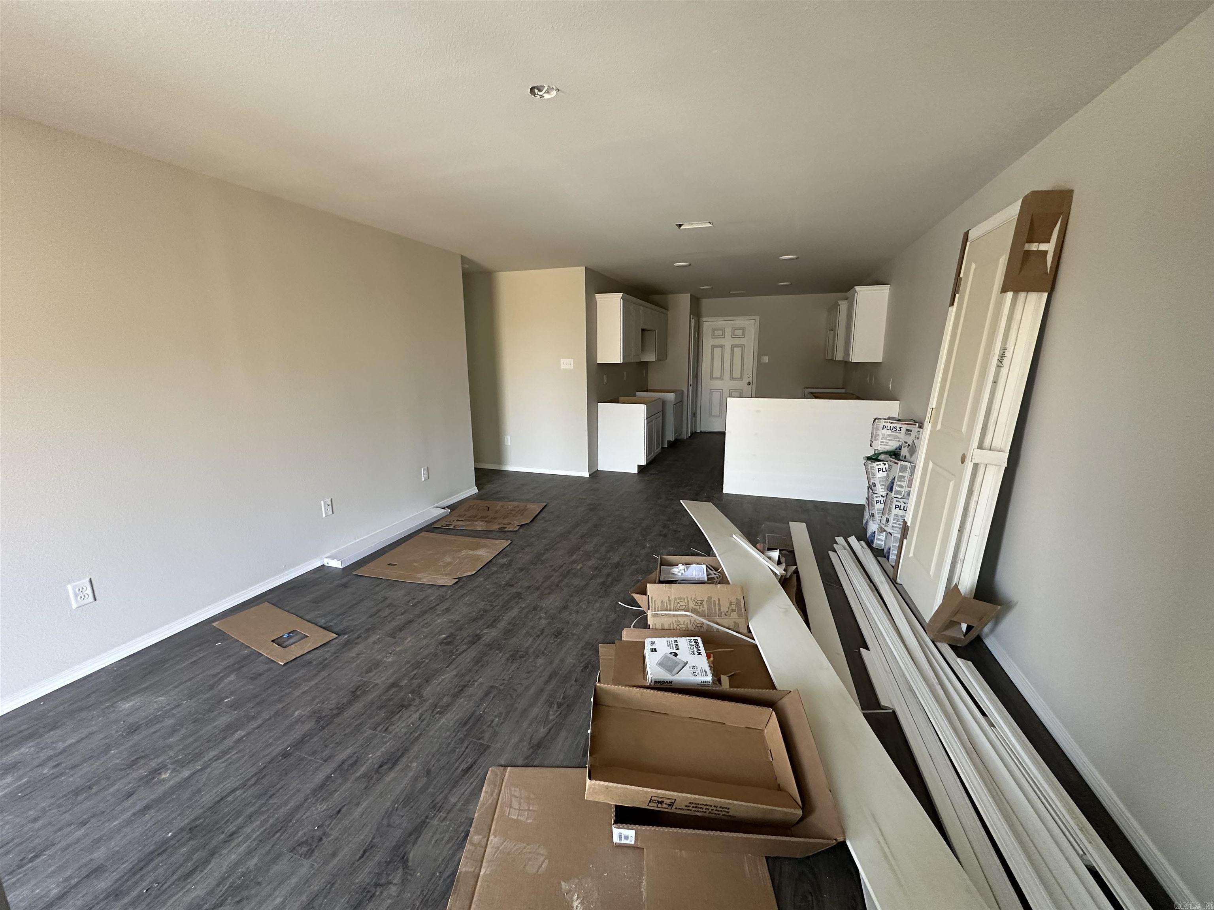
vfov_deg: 85.7
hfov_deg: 102.1
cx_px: 607
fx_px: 491
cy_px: 455
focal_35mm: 14
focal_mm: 2.22
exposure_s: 1/99
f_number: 2.2
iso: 320
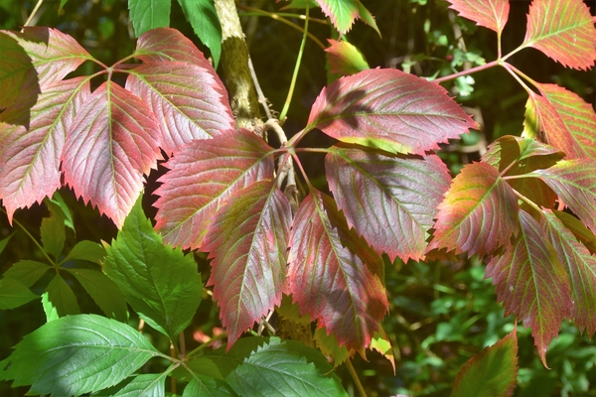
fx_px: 1738
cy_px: 198
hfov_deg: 19.5
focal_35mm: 105
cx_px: 298
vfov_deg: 13.0
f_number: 11
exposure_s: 1/100
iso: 200
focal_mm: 70
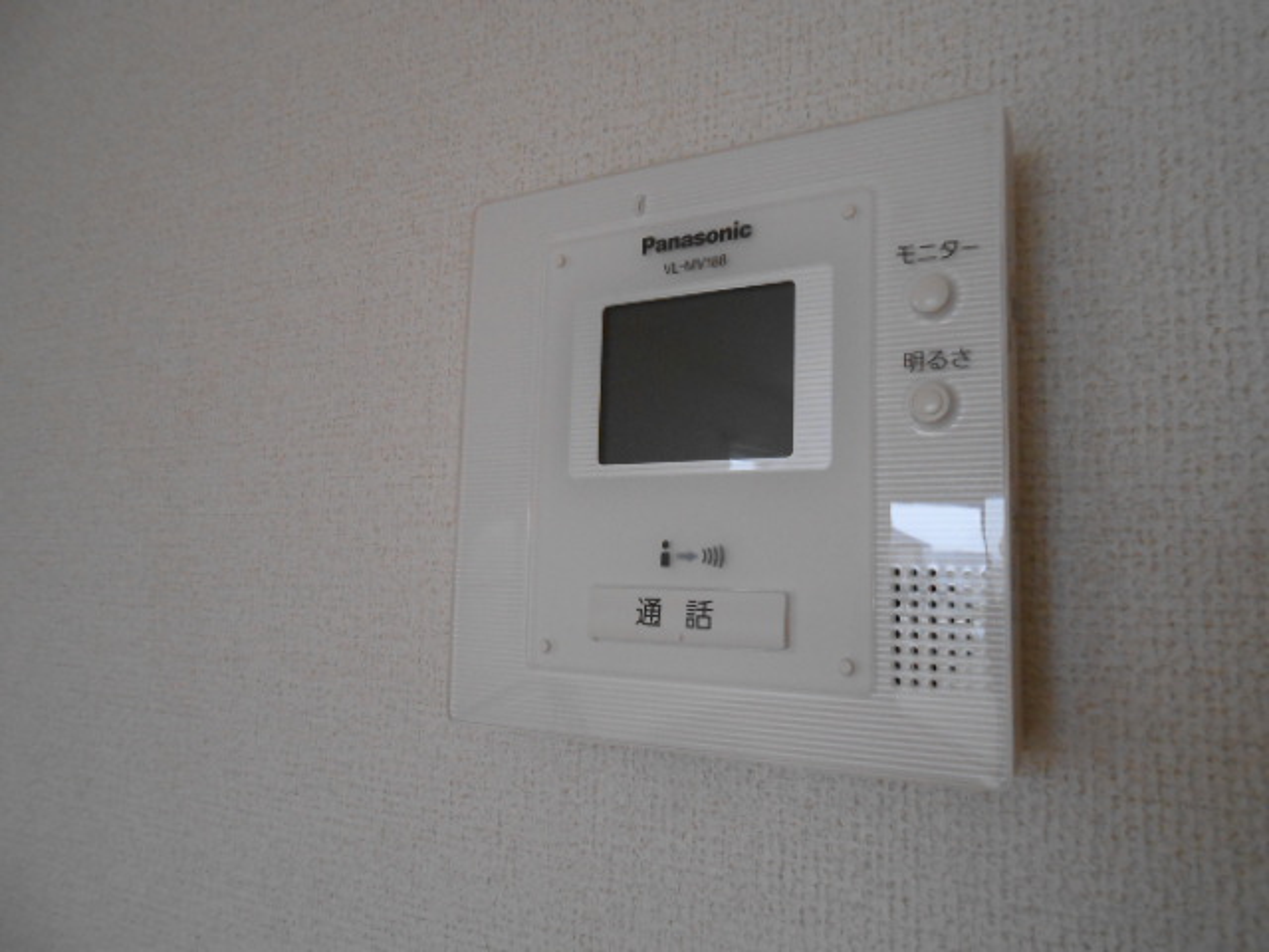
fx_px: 953
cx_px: 634
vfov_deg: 53.1
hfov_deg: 67.3
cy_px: 476
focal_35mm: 26
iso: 400
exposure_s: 1/160
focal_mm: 4.6
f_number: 3.5
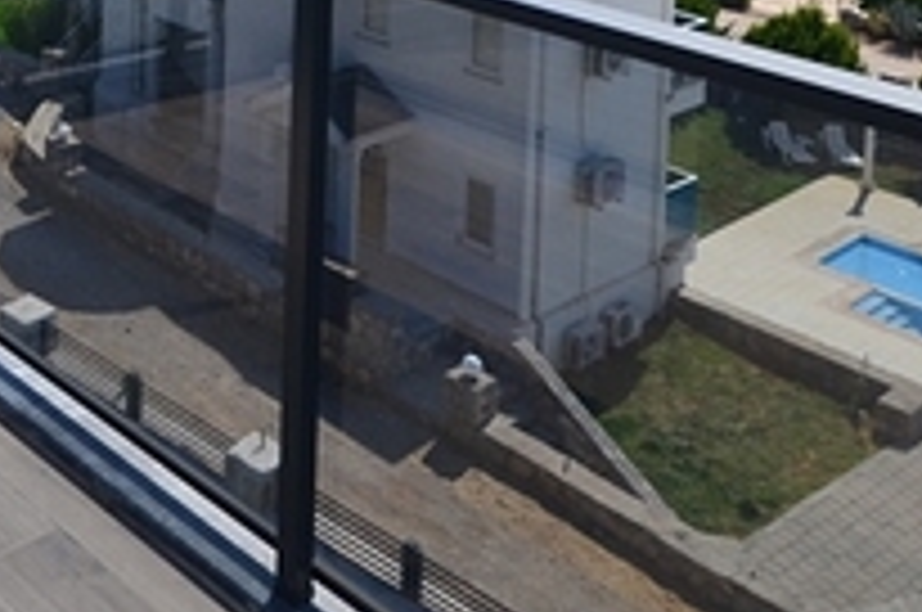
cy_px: -328
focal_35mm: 53
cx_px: 16
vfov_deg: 21.1
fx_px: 1355
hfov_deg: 34.4
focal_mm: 10
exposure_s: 1/400
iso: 200
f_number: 11
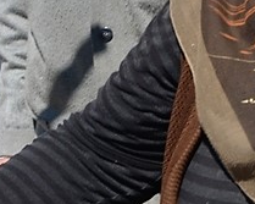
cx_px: 306
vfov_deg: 7.8
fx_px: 1456
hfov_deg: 9.9
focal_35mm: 193
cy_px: -120
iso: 110
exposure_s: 1/250
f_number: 8
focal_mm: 28
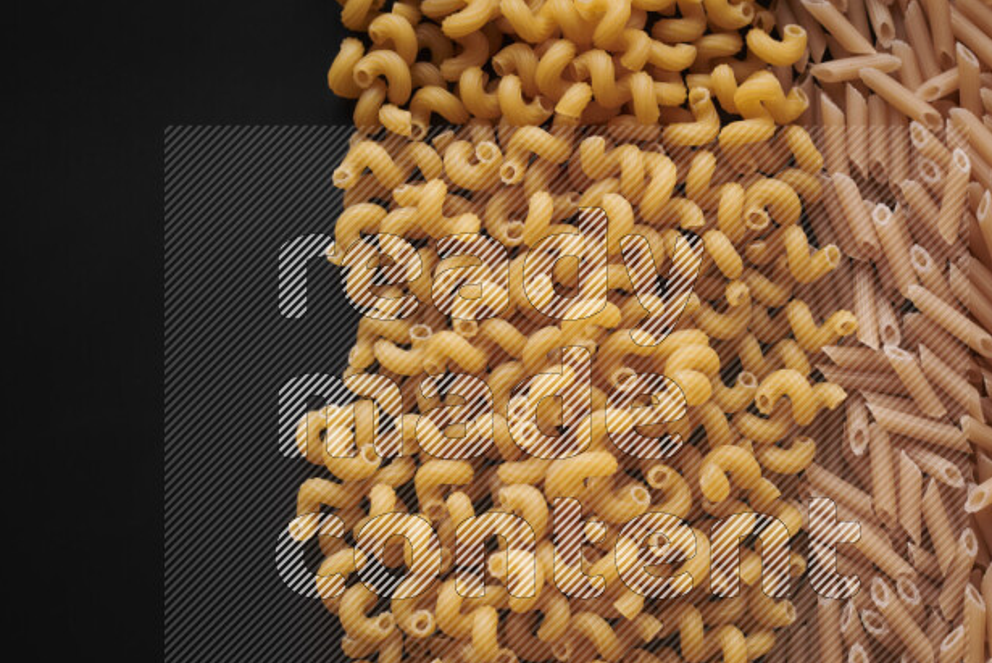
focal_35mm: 65
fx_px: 1792
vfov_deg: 20.9
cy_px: 403
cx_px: 566
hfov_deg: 30.9
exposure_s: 1/100
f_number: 8
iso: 160
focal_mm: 50
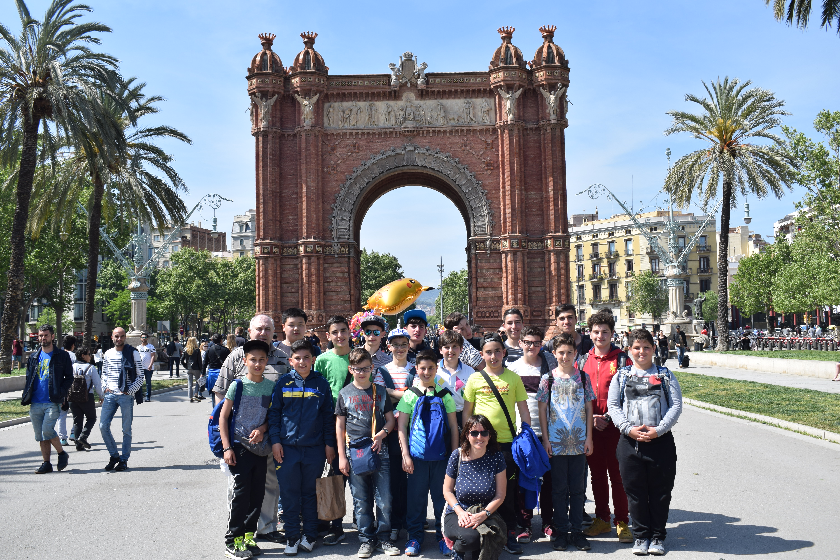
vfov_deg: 36.9
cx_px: 420
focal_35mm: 36
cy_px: 280
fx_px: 840
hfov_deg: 53.1
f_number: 8
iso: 100
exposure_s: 1/250
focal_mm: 24
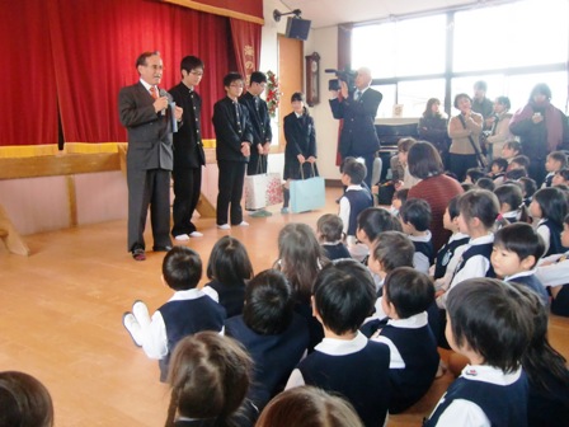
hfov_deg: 61.7
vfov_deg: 48.2
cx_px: 284
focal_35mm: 29
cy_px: 214
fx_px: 477
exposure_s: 1/25
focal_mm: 5.2
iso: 400
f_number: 3.5
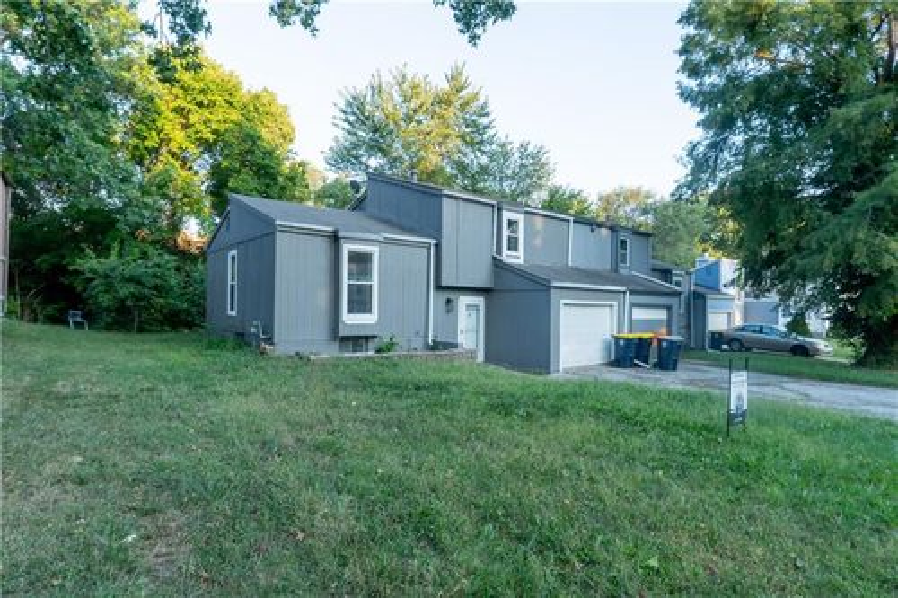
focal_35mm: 16
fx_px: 411
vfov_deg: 72.0
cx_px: 449
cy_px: 299
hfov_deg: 95.0
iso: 100
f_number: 8
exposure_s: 1/40
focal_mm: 11
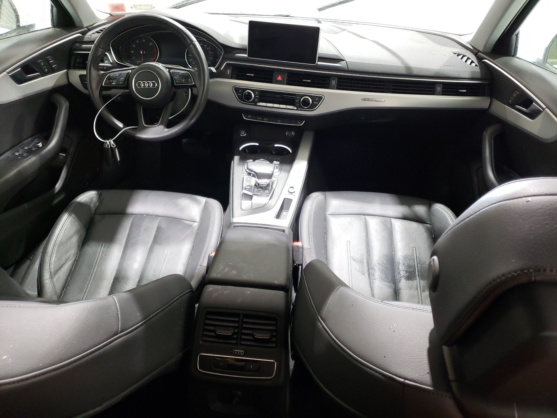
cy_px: 209
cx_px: 278
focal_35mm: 26
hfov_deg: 67.3
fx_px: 418
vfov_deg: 53.1
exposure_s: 1/30
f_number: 1.5
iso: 254
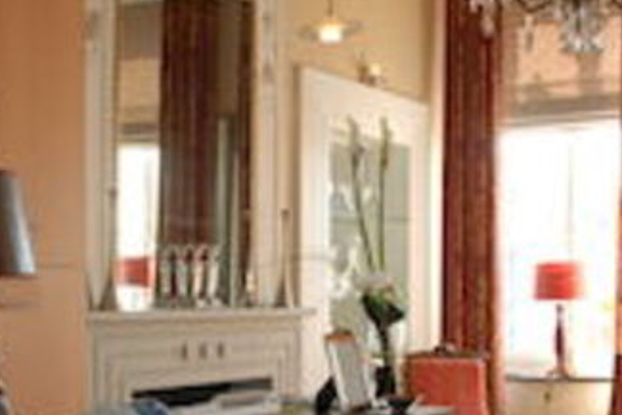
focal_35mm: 73
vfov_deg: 18.5
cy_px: 354
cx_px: 384
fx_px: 1262
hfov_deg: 27.6
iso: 400
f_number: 16
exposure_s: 1/8
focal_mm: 22
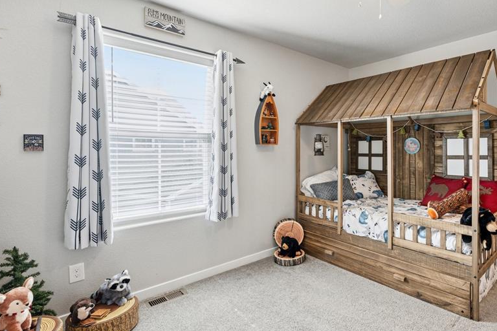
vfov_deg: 61.8
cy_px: 147
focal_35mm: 20
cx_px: 322
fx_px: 276
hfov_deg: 81.8
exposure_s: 1/6
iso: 800
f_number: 11
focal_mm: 15
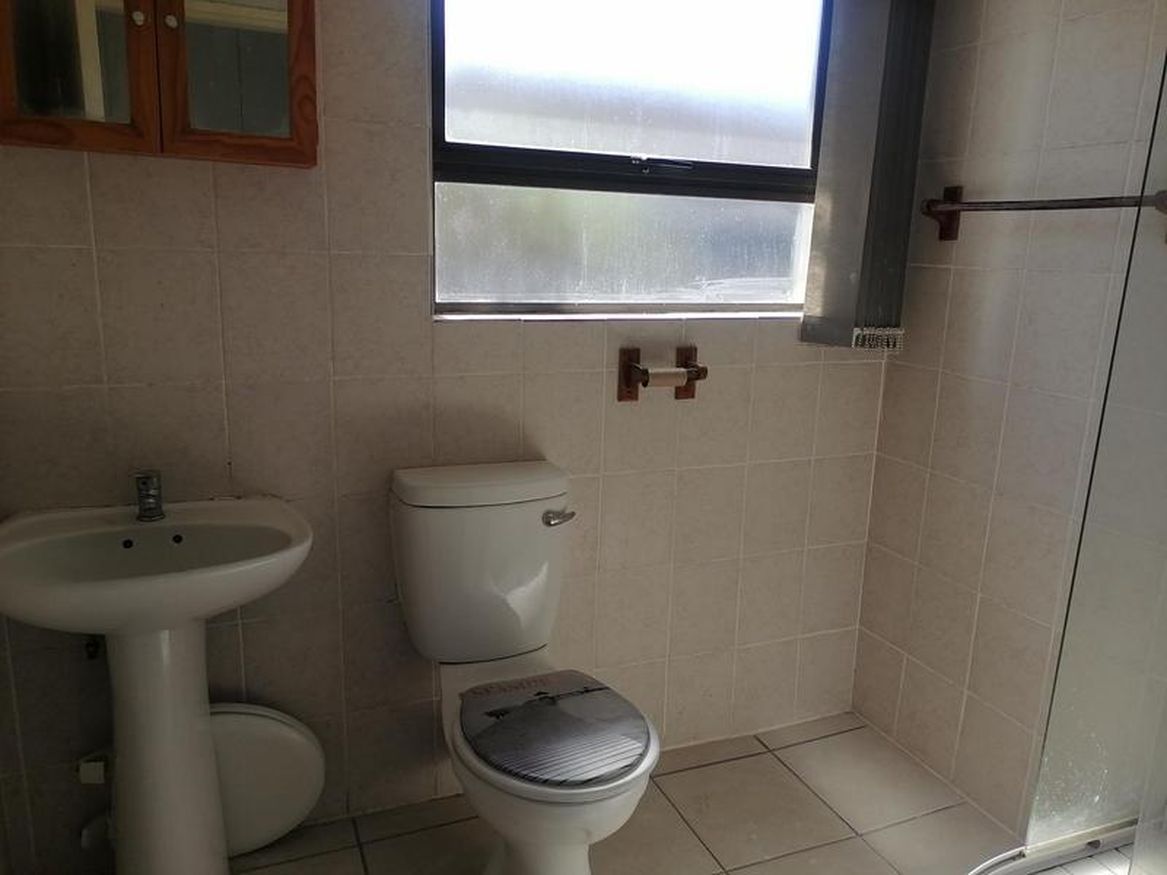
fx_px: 877
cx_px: 584
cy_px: 438
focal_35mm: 26
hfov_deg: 67.3
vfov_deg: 53.1
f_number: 1.8
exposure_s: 1/175
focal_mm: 5.3
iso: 50
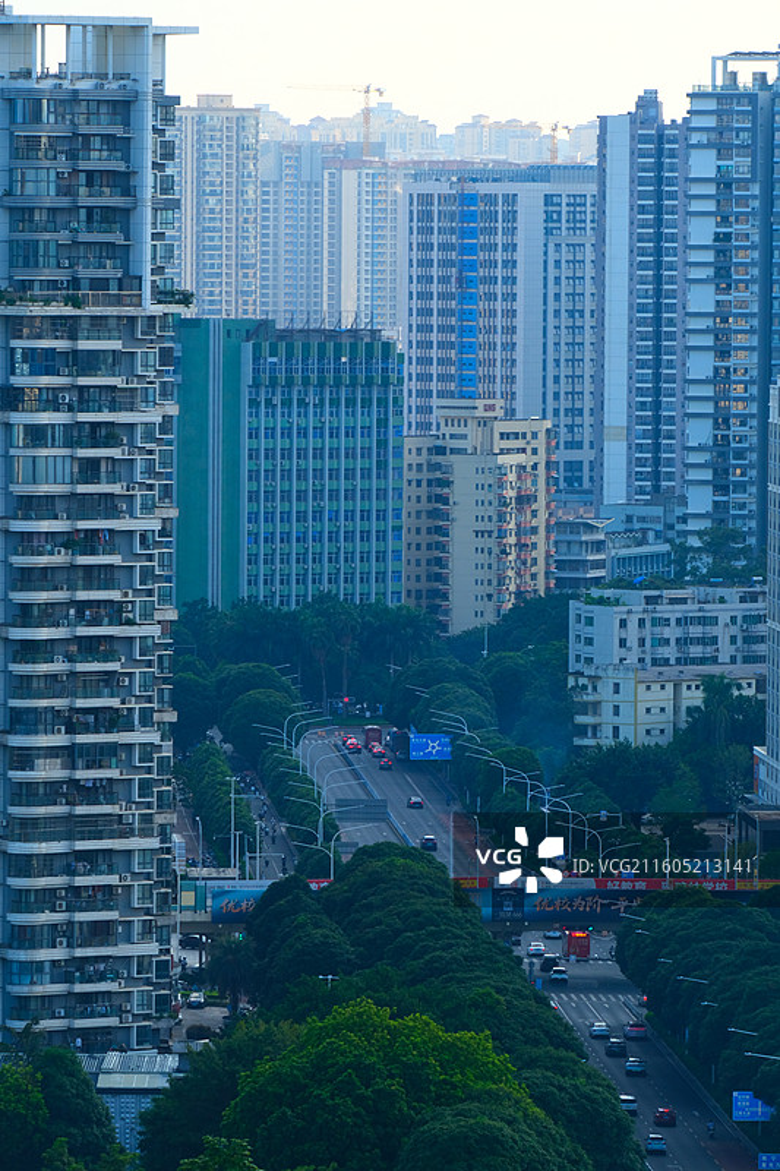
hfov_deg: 4.5
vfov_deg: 6.8
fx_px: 9916
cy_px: 586
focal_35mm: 305
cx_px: 390
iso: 640
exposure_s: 1/75
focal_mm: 203
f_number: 22
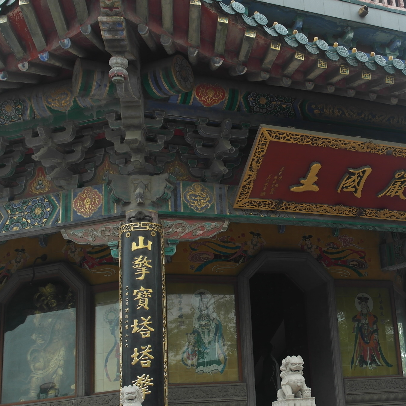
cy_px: 201
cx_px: 342
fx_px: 743
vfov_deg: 30.6
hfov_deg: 29.6
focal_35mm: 56
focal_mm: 20
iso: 100
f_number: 4
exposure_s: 1/100
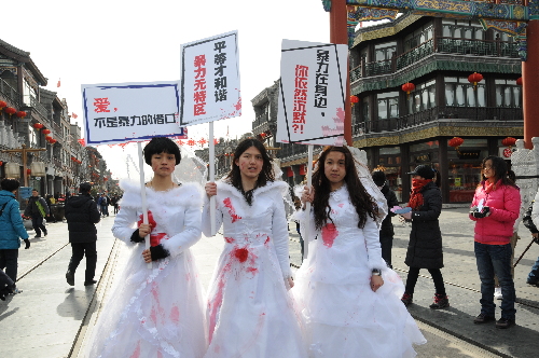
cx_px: 270
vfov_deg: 45.6
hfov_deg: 64.6
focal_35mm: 28
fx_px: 426
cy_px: 179
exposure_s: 1/640
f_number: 6.3
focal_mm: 19
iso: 320
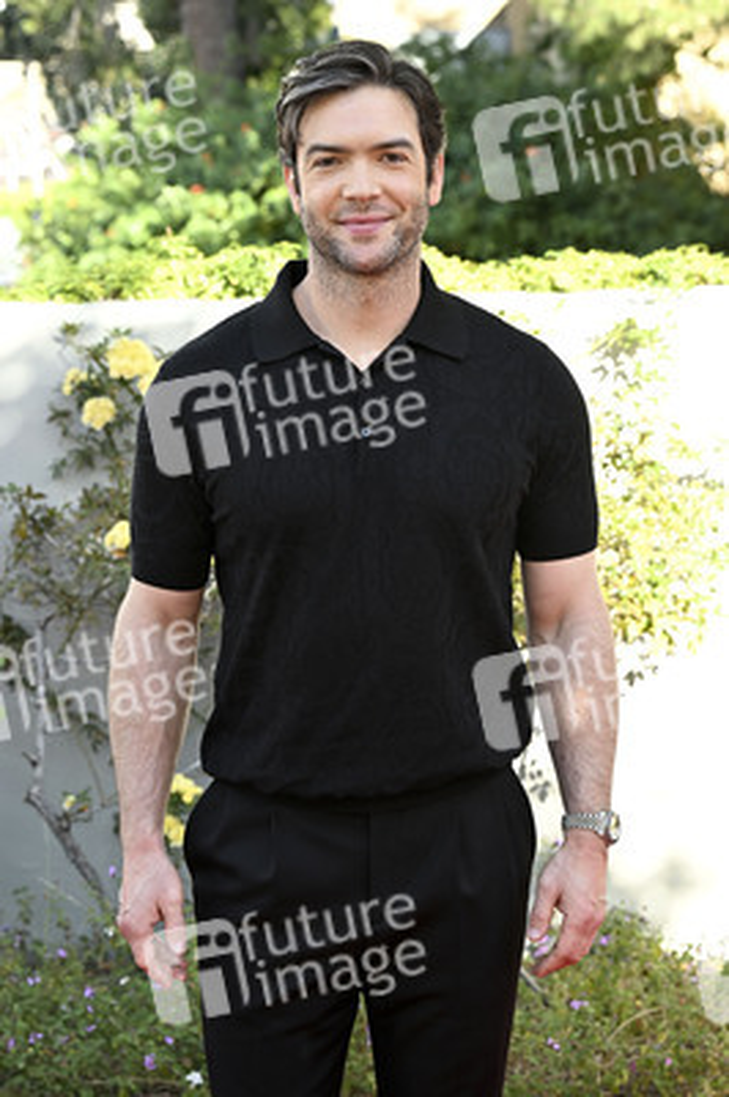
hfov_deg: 18.9
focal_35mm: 72
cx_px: 364
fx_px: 2191
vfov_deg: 28.1
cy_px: 548
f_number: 5.6
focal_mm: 72
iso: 640
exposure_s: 1/320
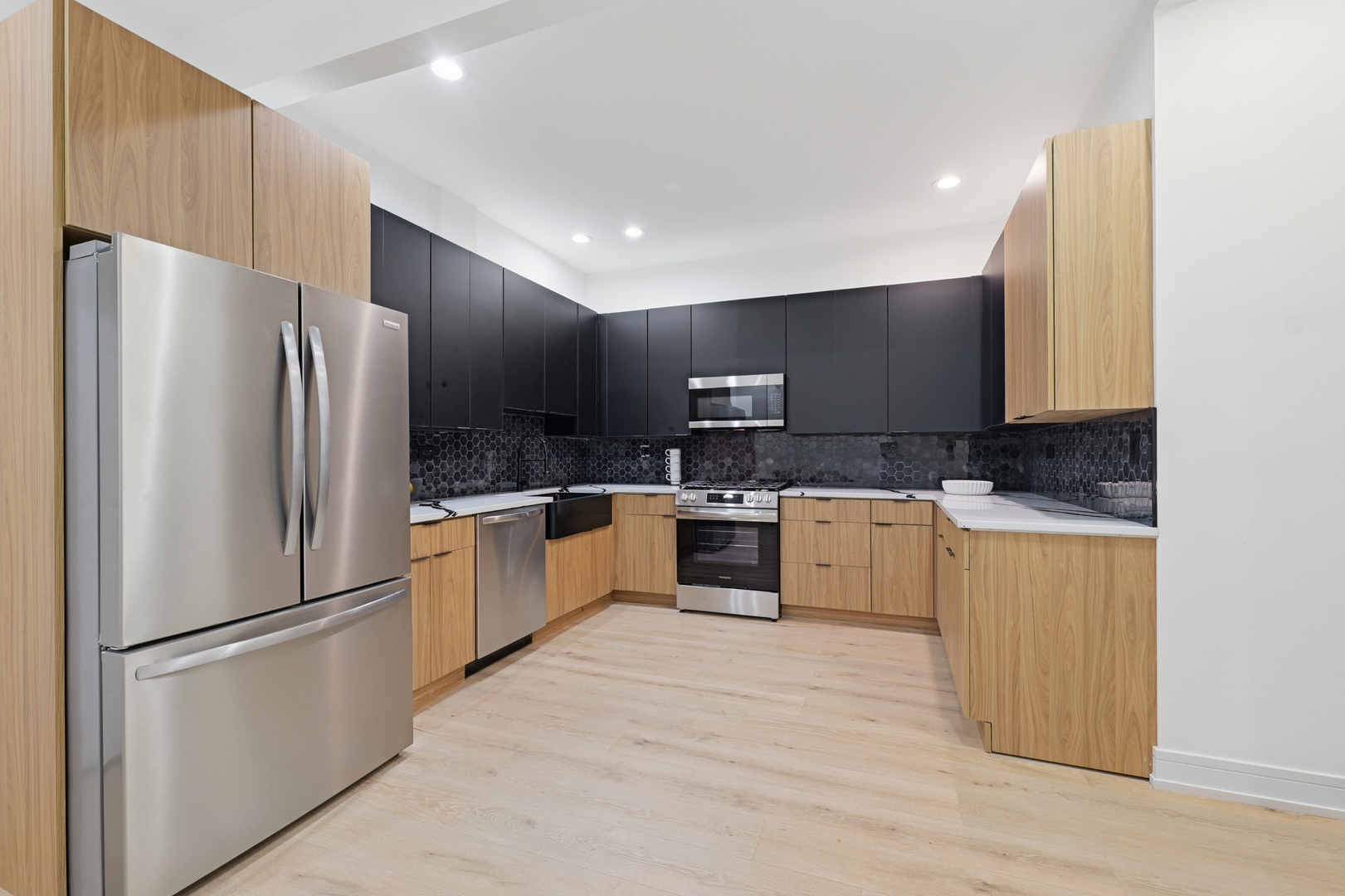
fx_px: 523
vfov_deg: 81.2
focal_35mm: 14
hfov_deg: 104.3
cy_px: 448
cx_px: 672
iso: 400
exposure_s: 1/10
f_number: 9
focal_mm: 14
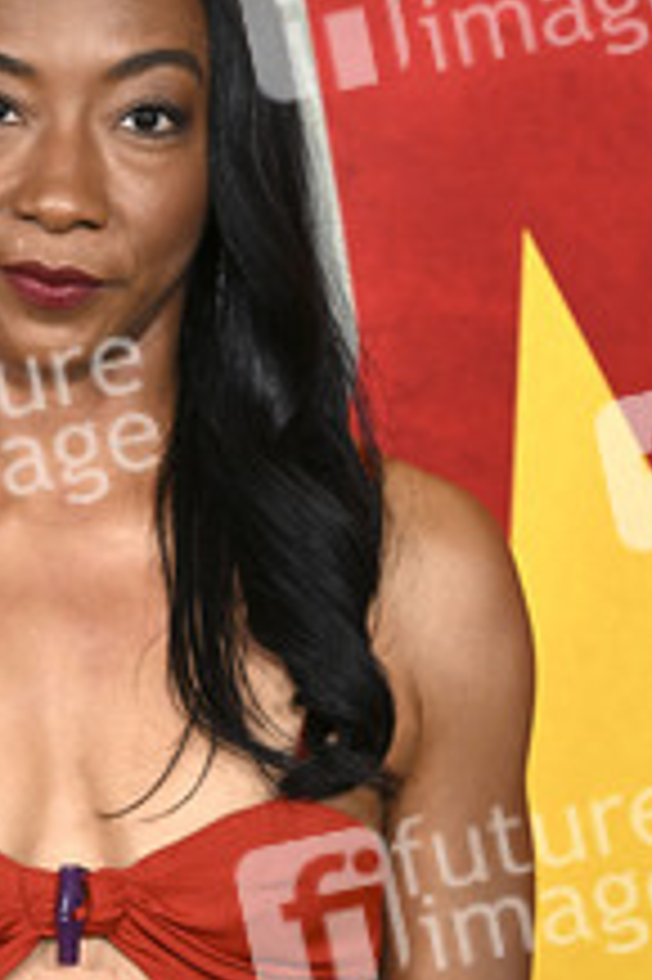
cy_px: 670
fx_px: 5033
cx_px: 58
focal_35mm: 185
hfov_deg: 7.4
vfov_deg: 11.1
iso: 2000
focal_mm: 101
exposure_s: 1/250
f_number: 6.3
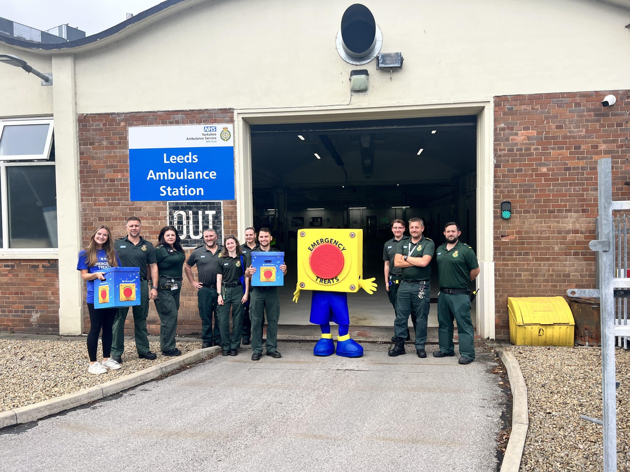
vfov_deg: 53.1
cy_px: 236
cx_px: 315
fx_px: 473
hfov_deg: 67.3
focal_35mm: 26
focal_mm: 5.7
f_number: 1.5
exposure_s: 1/2353
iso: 50
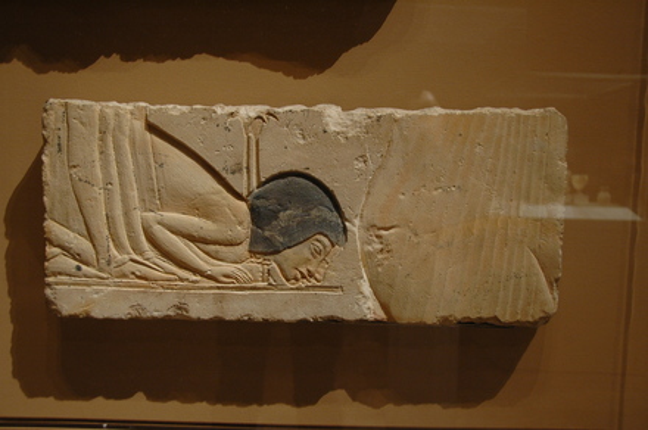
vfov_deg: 39.9
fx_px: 593
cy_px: 215
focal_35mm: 33
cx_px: 324
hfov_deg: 57.3
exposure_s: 1/25
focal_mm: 22
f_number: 3.8
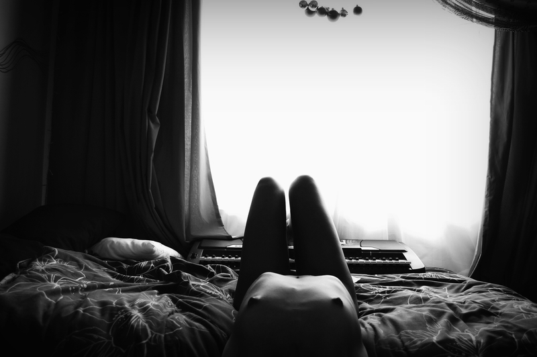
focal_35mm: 34
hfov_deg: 55.1
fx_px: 514
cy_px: 178
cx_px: 268
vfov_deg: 38.3
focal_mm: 23
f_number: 4
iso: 200
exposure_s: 1/10
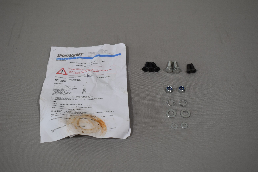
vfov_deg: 29.9
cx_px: 129
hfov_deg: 43.6
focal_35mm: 45
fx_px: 322
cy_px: 86
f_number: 5.6
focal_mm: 30
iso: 250
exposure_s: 1/125
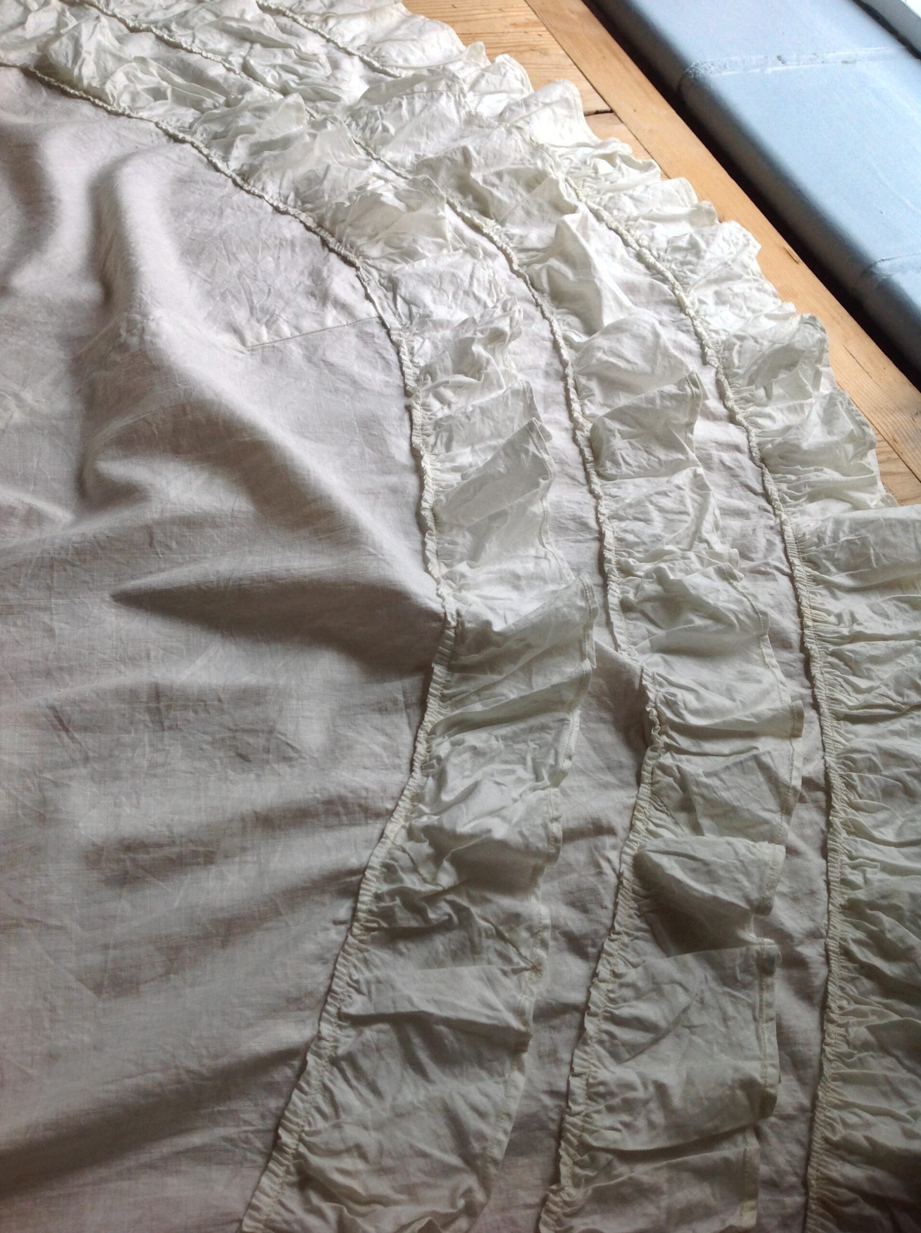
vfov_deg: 52.7
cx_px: 460
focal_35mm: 35
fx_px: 1245
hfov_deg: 40.6
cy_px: 616
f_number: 2.4
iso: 50
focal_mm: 4.28
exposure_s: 1/156
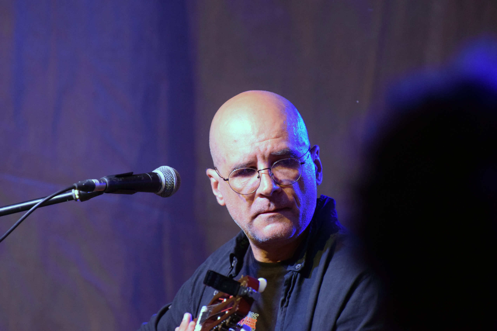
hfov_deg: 4.6
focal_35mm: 450
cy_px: 166
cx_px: 248
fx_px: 6212
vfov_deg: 3.1
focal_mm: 300
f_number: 5.6
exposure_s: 1/100
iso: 3200
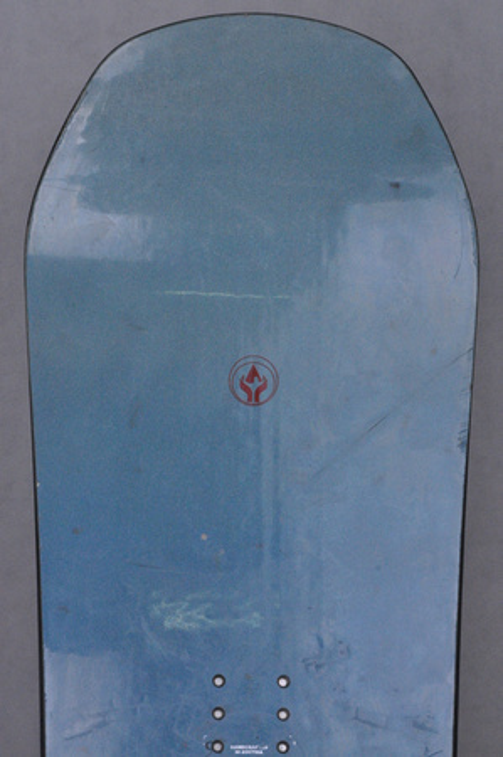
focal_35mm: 128
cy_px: 378
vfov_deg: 16.1
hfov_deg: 10.7
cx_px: 252
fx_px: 2678
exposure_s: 1/125
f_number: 13
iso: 3200
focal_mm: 85
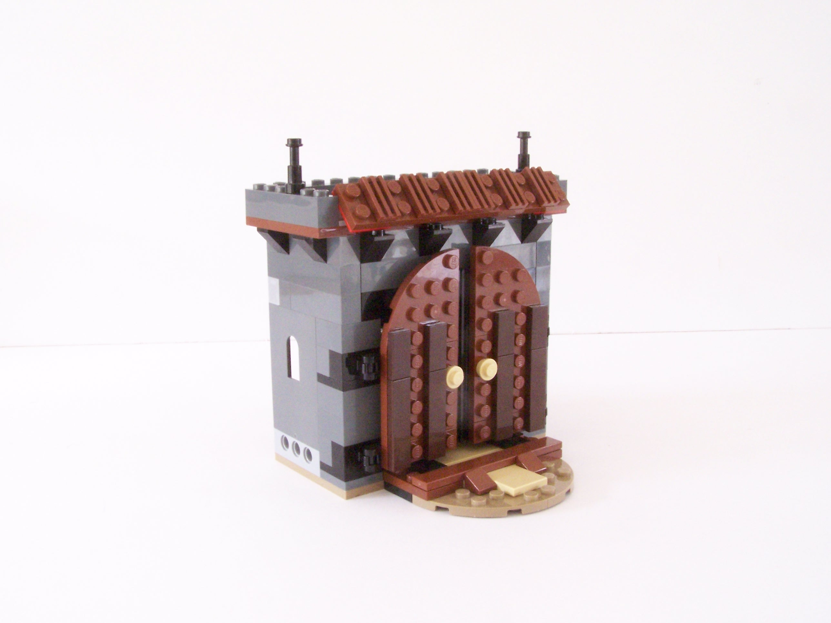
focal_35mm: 38
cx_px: 416
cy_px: 312
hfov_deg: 49.0
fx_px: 912
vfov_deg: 37.7
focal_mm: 6.3
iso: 400
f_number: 8
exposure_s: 1/8
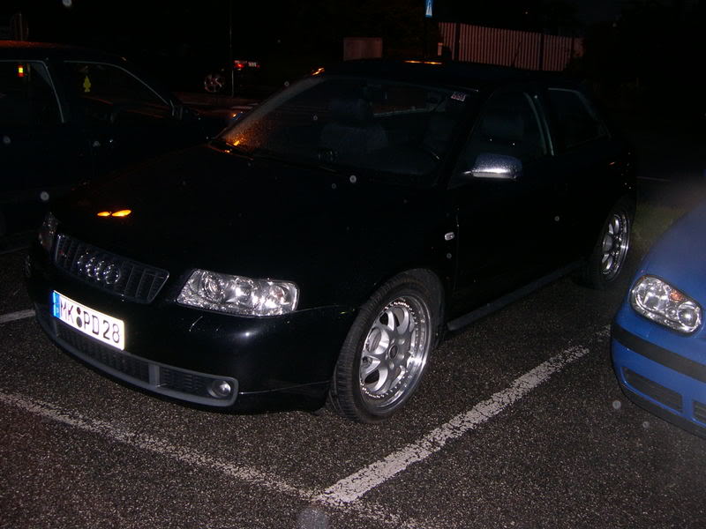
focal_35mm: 38
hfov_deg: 49.0
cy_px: 264
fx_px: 775
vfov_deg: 37.7
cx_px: 353
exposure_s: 1/60
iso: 262
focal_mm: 8
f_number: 2.8
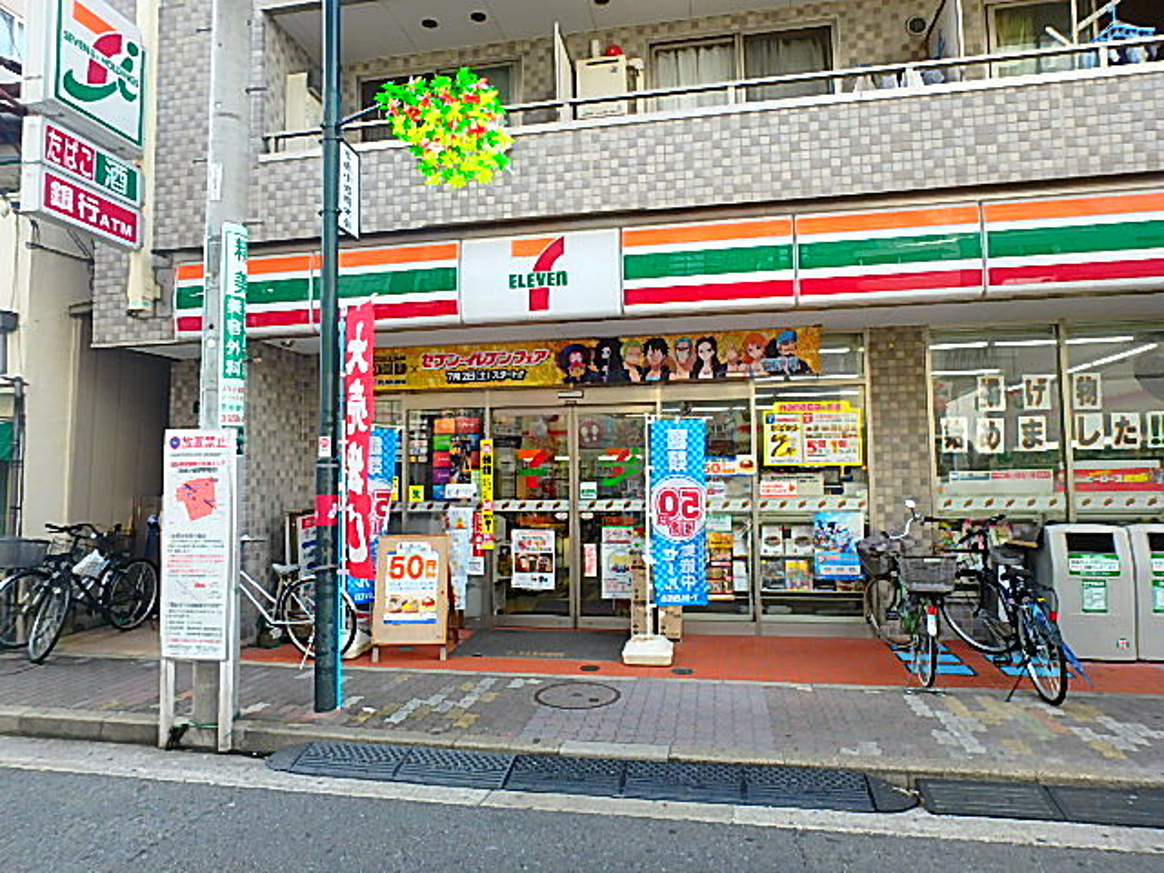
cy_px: 436
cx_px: 582
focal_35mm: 21
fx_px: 706
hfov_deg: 79.0
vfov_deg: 63.4
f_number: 3.5
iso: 125
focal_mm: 3.7
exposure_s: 1/160
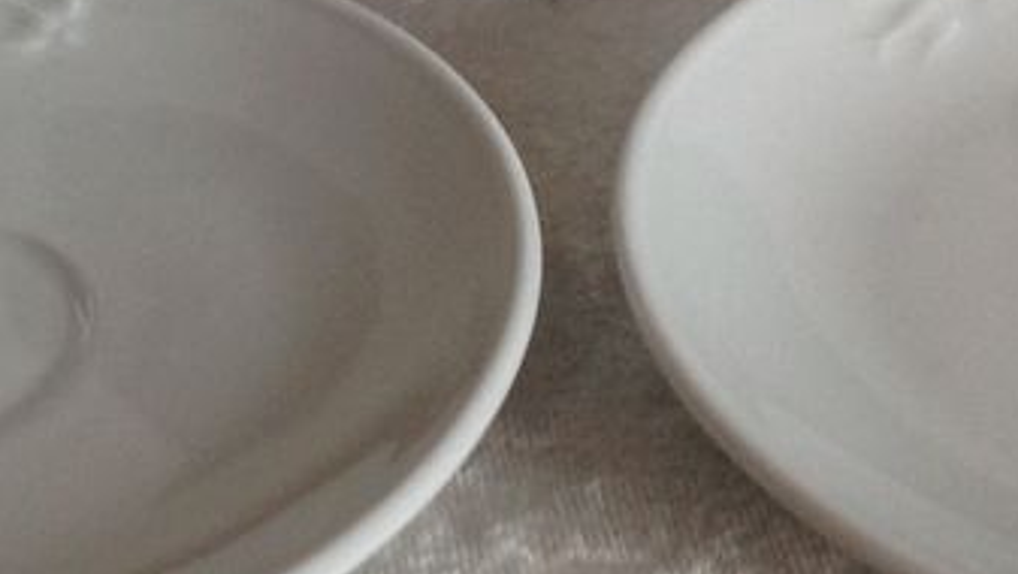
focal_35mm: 113
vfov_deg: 10.6
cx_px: 517
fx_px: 3052
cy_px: -125
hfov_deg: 18.9
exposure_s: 1/15
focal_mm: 4.28
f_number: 2.4
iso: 100
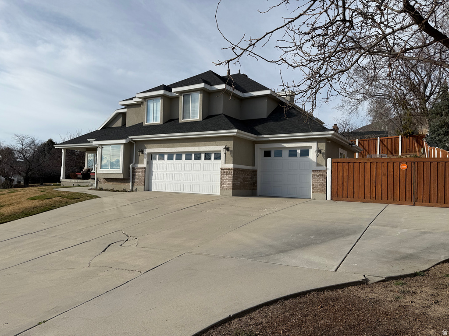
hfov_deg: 71.6
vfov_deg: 56.8
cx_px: 224
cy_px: 168
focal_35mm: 24
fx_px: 311
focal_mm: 6.76
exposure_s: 1/6711
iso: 80
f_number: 1.78
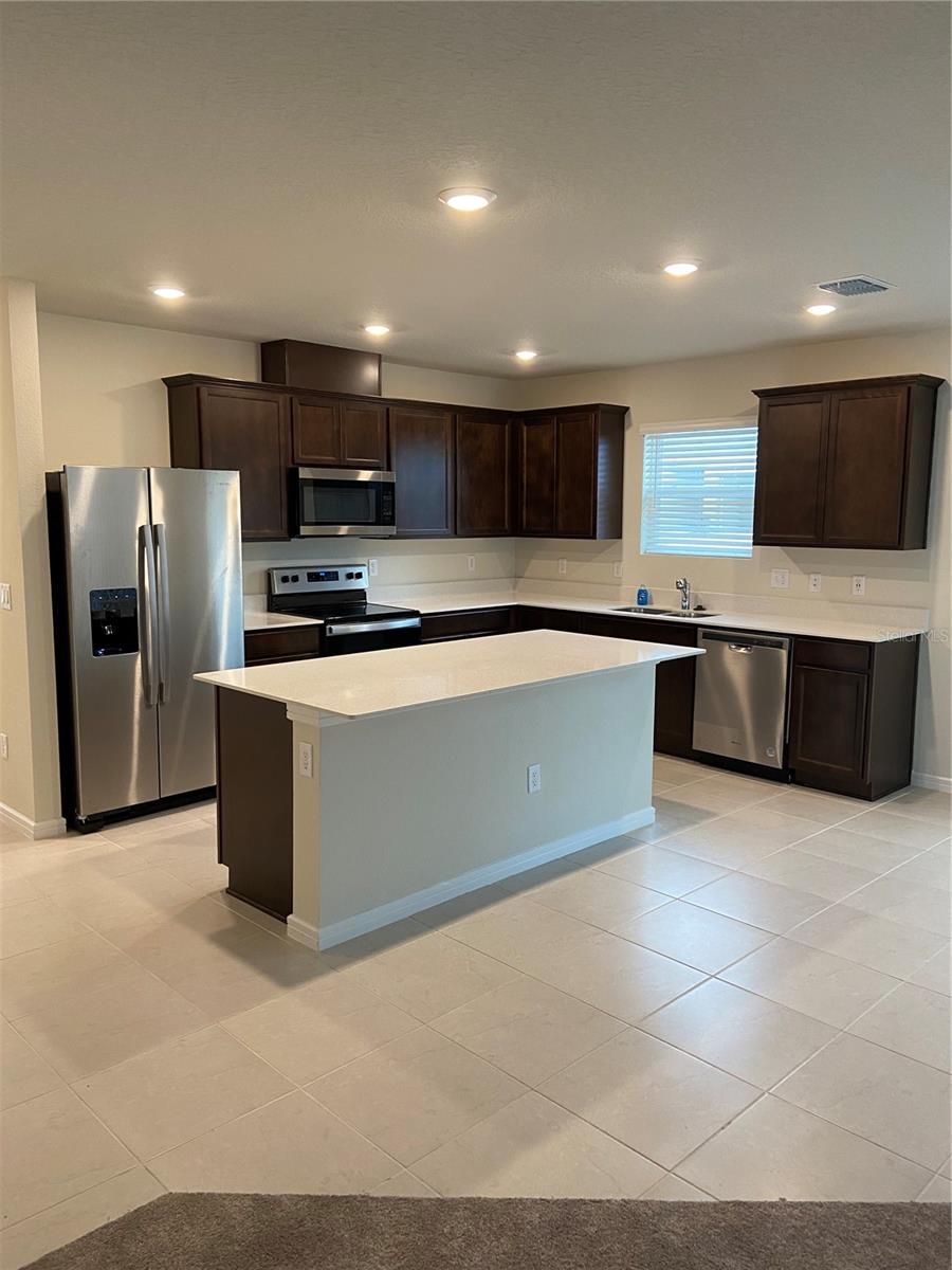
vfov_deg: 67.3
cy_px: 635
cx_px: 476
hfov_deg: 53.1
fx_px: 953
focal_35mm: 26
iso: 125
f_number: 1.8
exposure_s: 1/60
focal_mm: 4.25
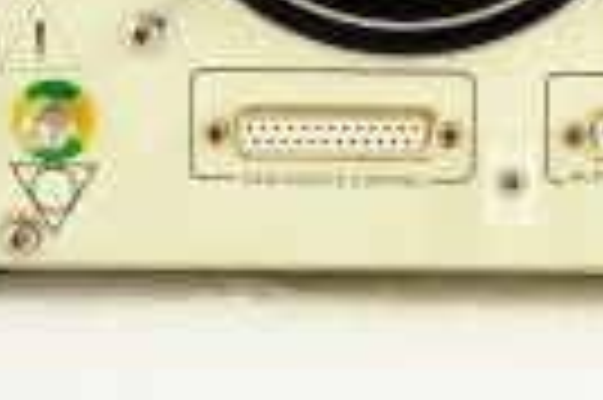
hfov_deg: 11.8
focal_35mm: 170
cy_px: -317
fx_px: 2844
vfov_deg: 7.8
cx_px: 783
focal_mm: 38
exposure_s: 1/100
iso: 800
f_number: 6.3
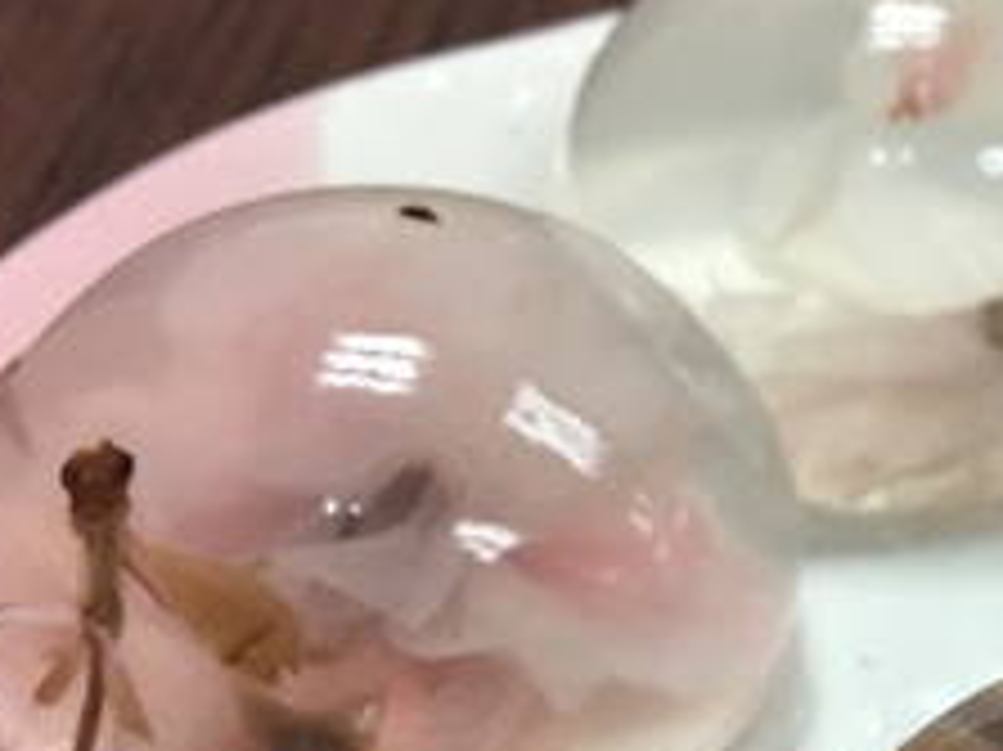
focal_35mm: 78
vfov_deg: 18.1
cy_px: 859
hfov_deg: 24.3
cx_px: 922
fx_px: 2259
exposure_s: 1/33
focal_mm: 4.15
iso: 50
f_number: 2.2
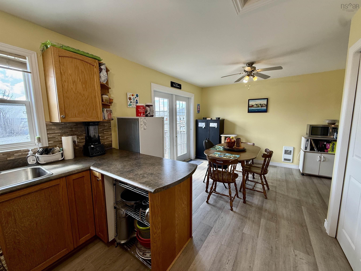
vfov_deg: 85.7
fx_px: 146
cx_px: 180
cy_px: 136
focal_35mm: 14
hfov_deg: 102.1
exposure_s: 1/120
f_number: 2.2
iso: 50
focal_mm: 2.22
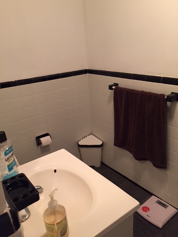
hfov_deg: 48.2
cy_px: 118
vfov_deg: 61.7
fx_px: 199
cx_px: 89
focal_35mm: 29
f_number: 2.2
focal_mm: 4.15
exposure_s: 1/20
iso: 250
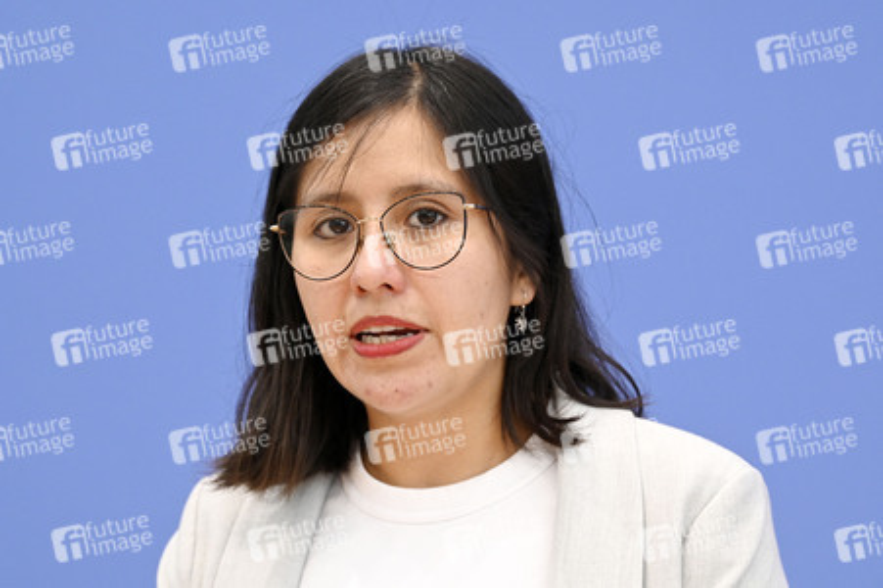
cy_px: 294
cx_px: 442
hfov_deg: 11.4
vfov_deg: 7.6
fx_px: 4412
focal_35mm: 180
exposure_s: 1/500
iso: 4000
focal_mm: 180
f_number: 6.3
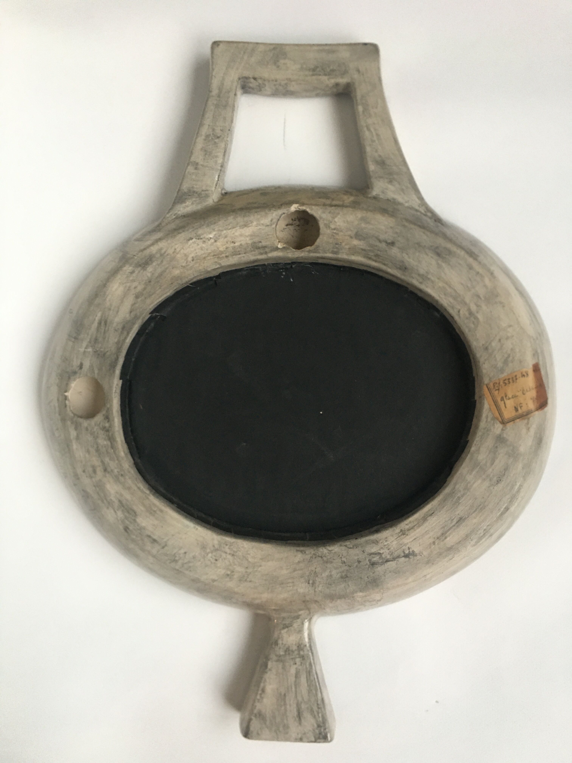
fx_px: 639
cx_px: 286
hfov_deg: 48.2
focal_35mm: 29
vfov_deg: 61.7
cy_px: 382
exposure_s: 1/10
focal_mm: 4.15
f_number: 2.2
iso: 80
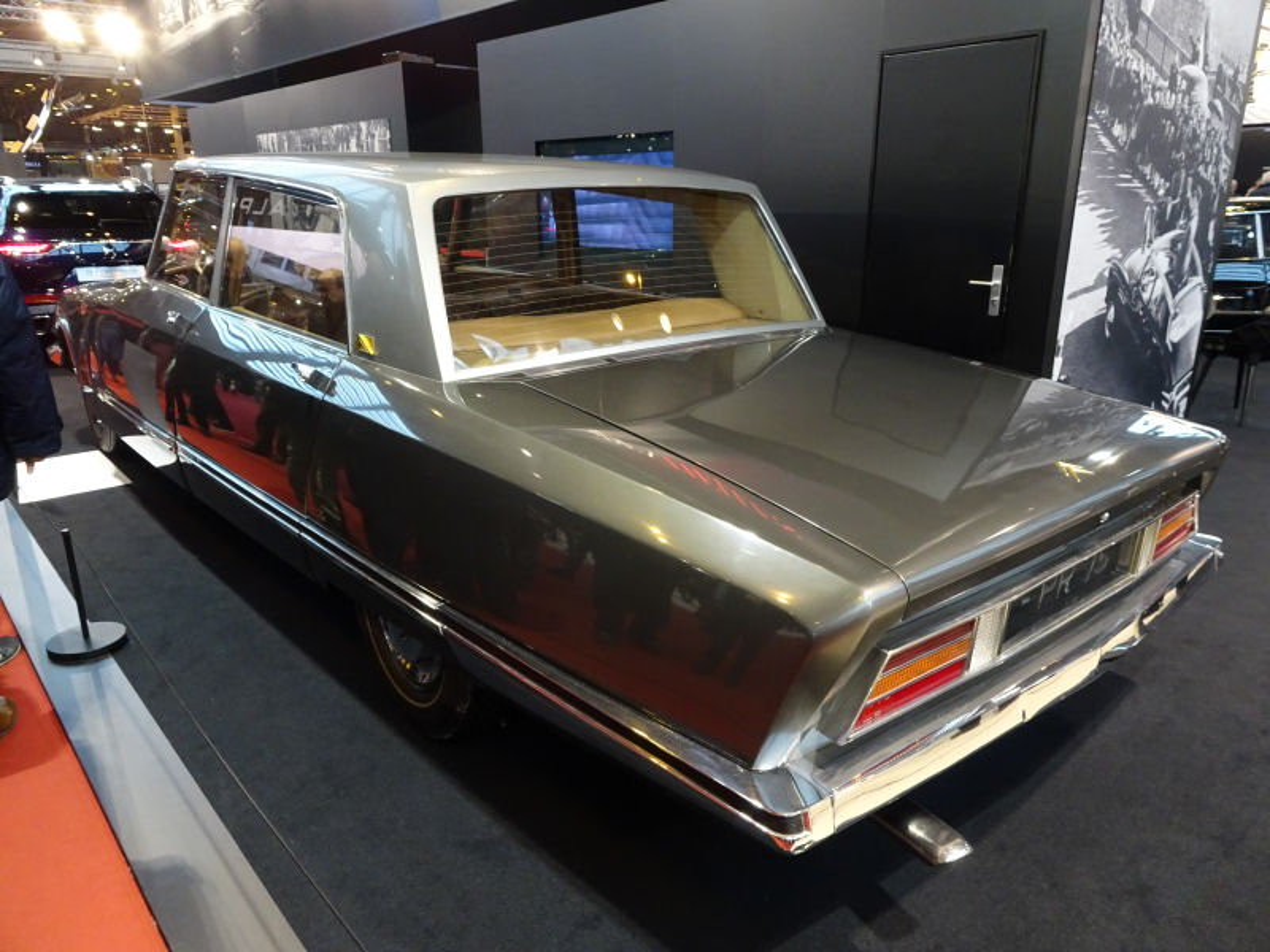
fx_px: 881
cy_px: 476
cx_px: 635
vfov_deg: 56.8
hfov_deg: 71.6
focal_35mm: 24
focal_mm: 4.1
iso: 320
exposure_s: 1/30
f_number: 3.5
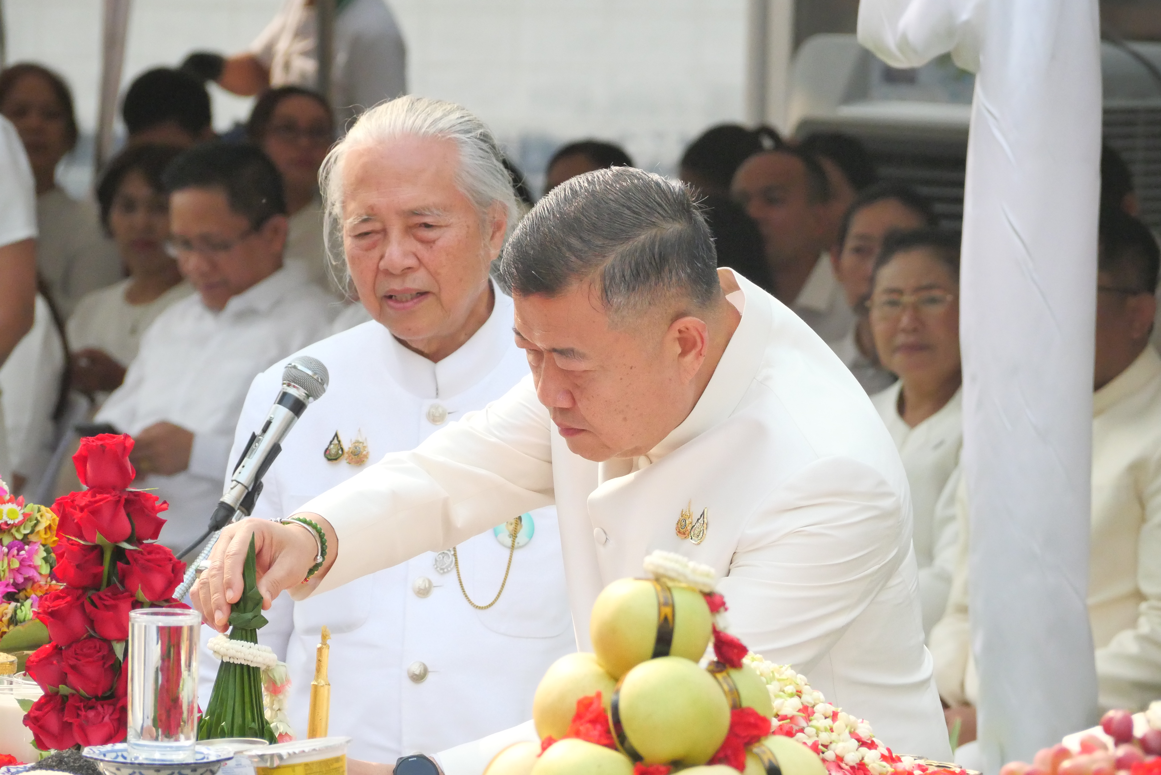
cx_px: 580
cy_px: 388
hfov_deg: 6.6
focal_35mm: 311
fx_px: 10036
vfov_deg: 4.4
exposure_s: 1/4000
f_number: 7.1
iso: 4000
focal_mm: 150
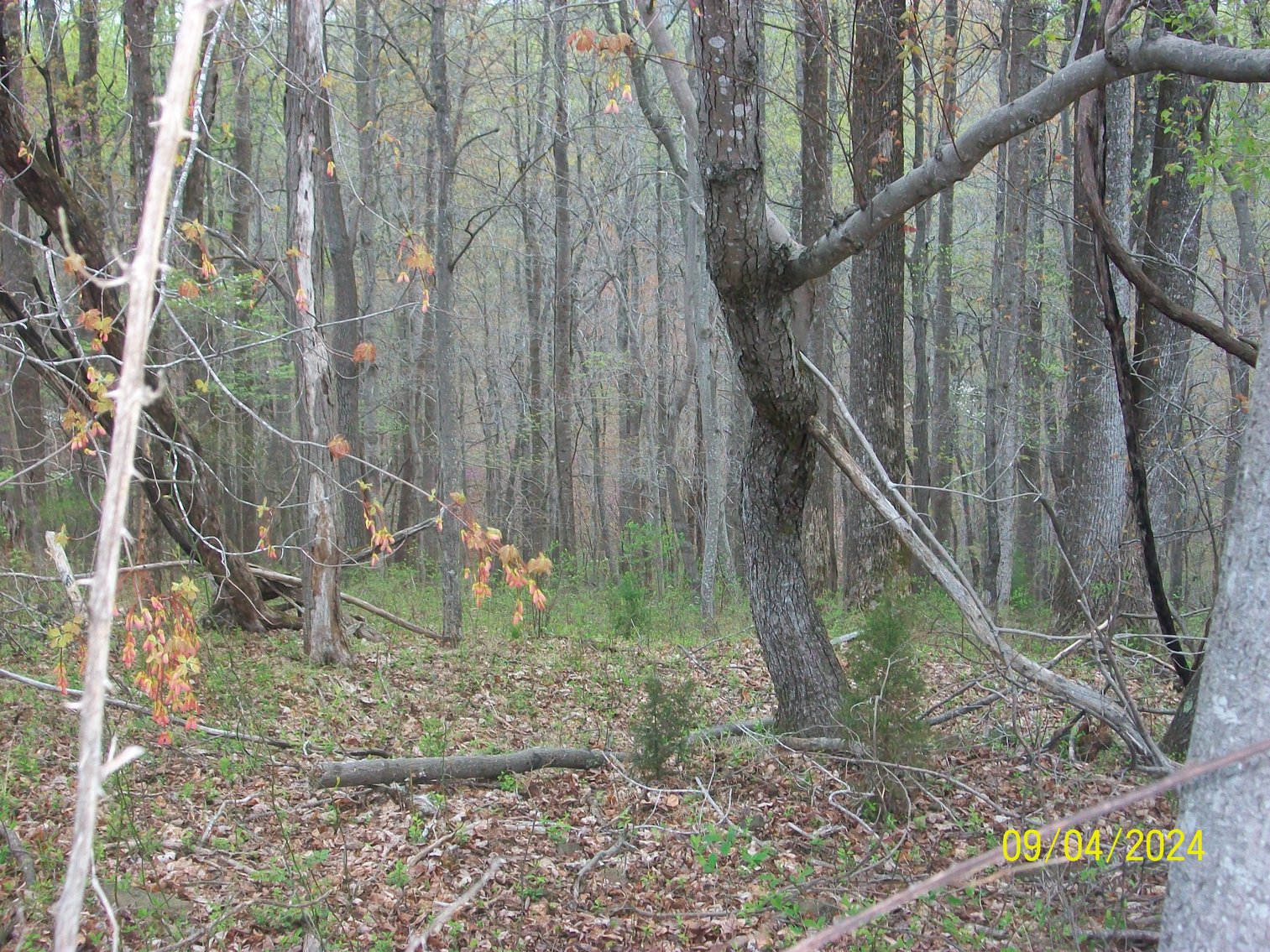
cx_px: 635
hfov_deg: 36.2
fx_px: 1945
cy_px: 476
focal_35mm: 53
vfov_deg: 27.5
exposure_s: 1/100
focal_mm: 8.8
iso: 160
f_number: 3.6
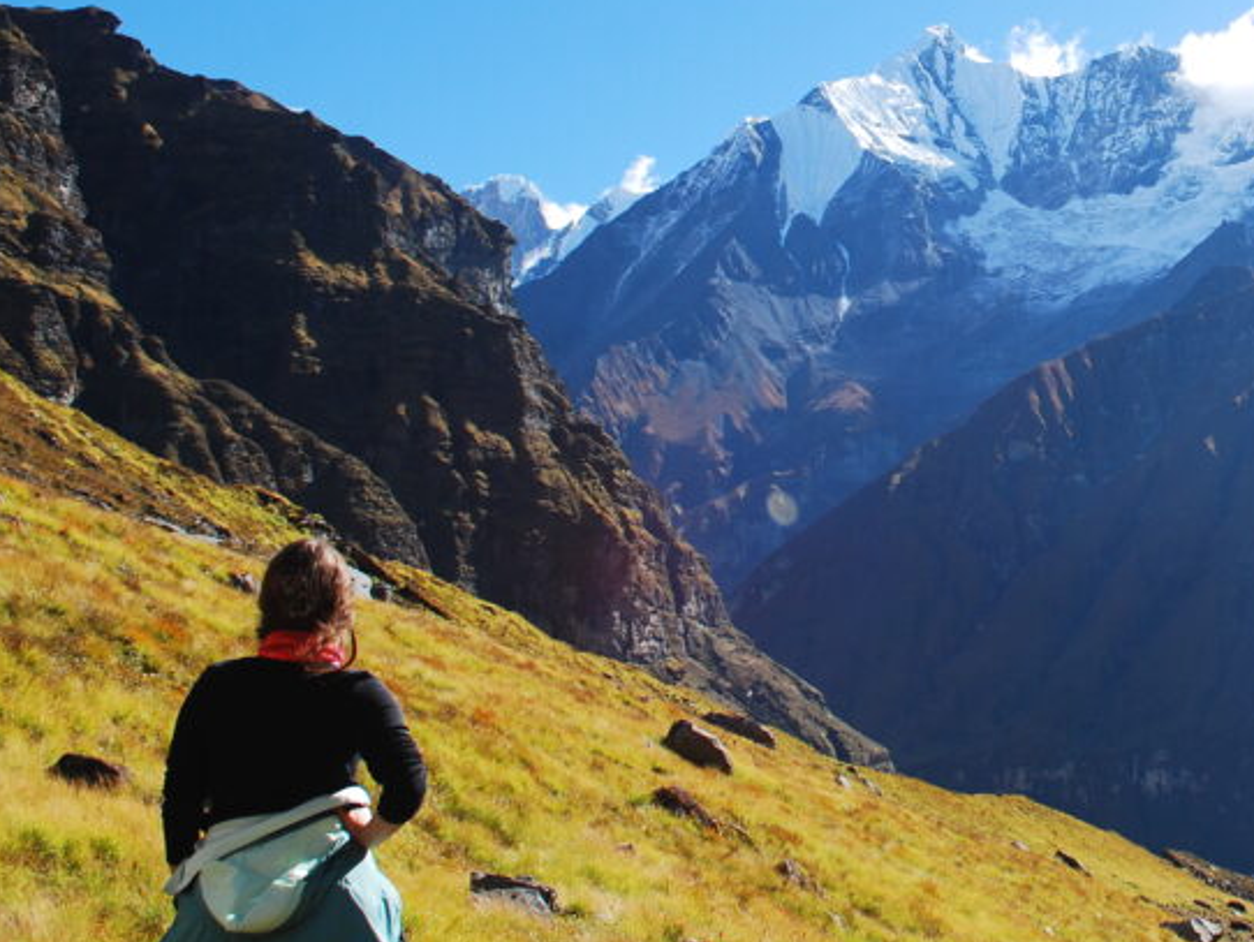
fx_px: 2175
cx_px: 1067
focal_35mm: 60
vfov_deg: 24.2
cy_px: 244
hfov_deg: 31.1
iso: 100
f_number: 8
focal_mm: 22
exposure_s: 1/250
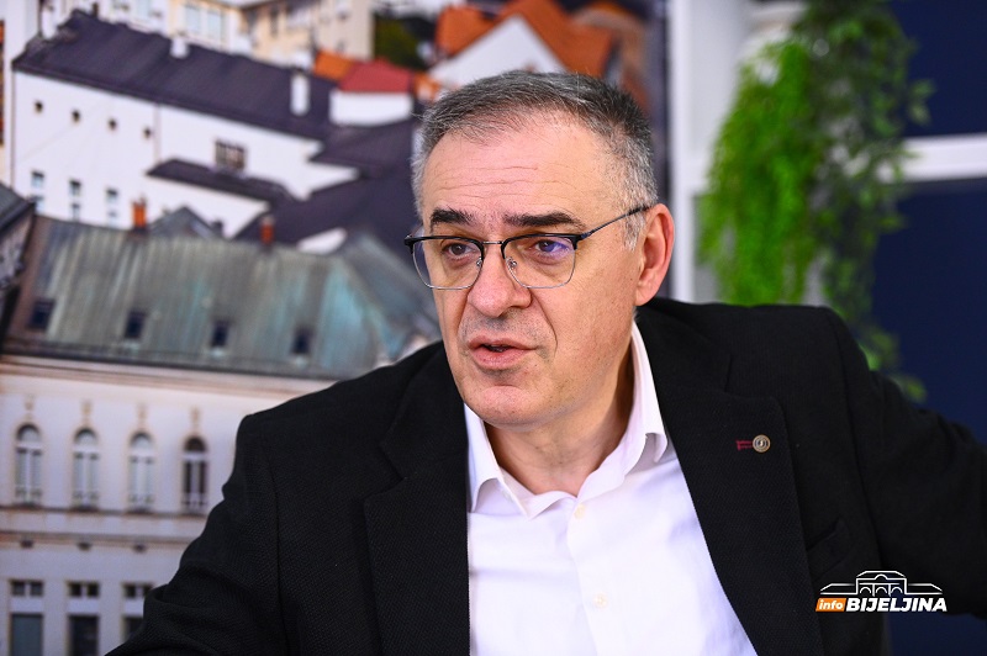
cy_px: 328
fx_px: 3013
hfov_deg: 18.6
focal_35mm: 110
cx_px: 494
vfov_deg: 12.4
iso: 1600
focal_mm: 110
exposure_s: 1/800
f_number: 2.8
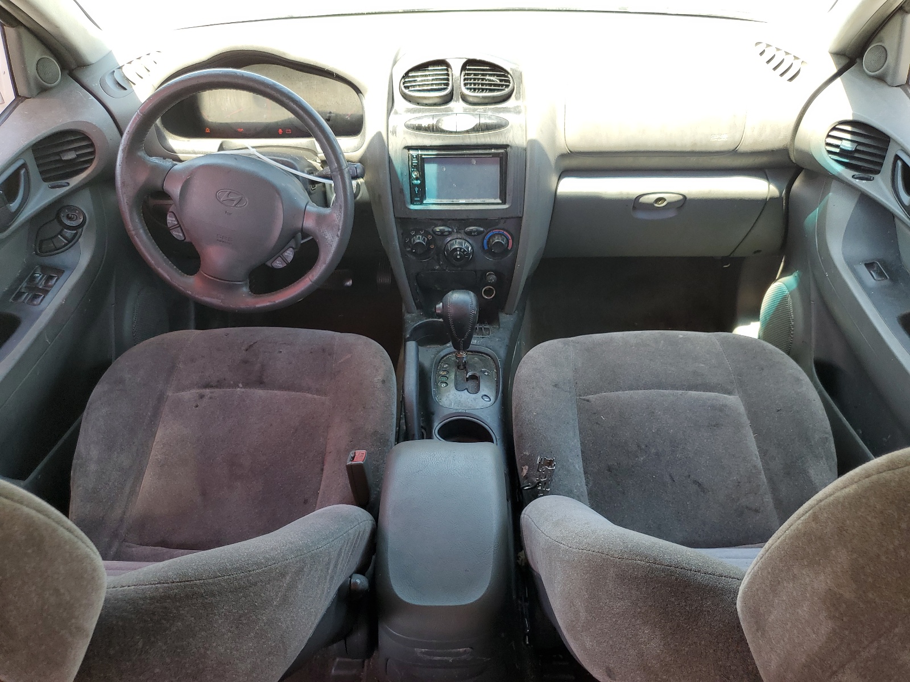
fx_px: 683
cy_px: 341
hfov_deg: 67.3
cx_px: 455
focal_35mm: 26
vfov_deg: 53.1
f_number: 1.5
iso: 50
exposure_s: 1/137
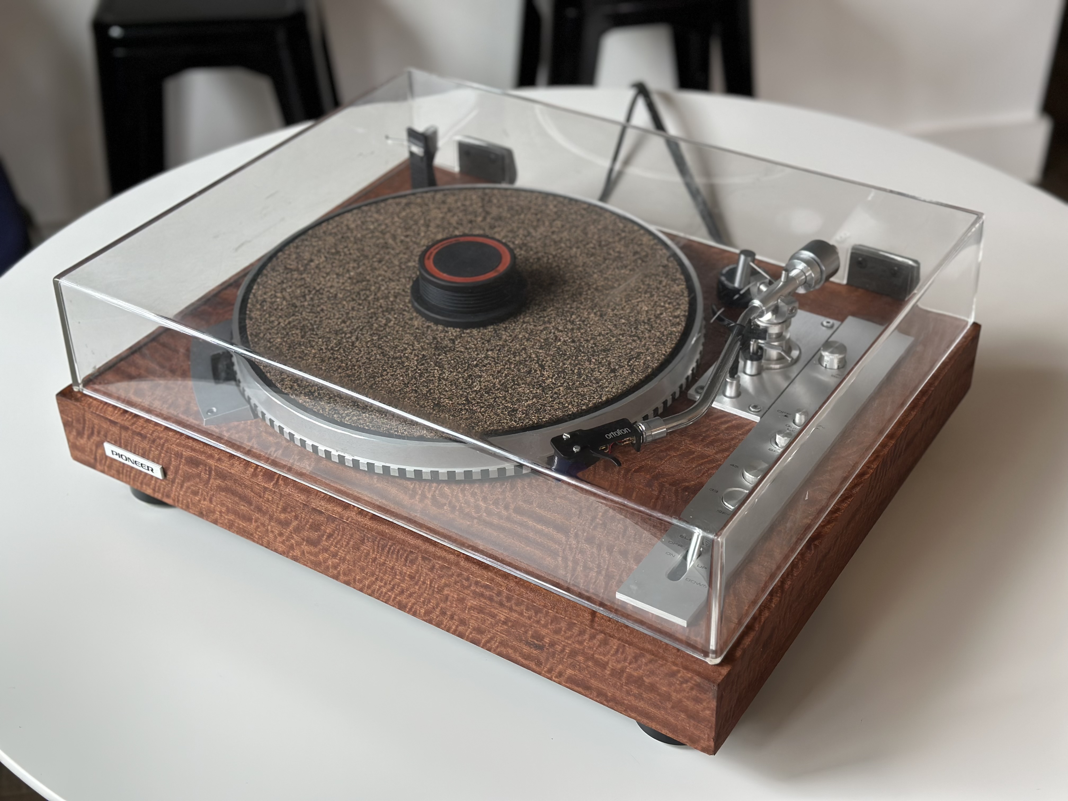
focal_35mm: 48
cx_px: 534
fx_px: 1481
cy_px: 400
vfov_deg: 30.3
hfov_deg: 39.7
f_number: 1.78
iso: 125
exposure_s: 1/111
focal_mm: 6.86
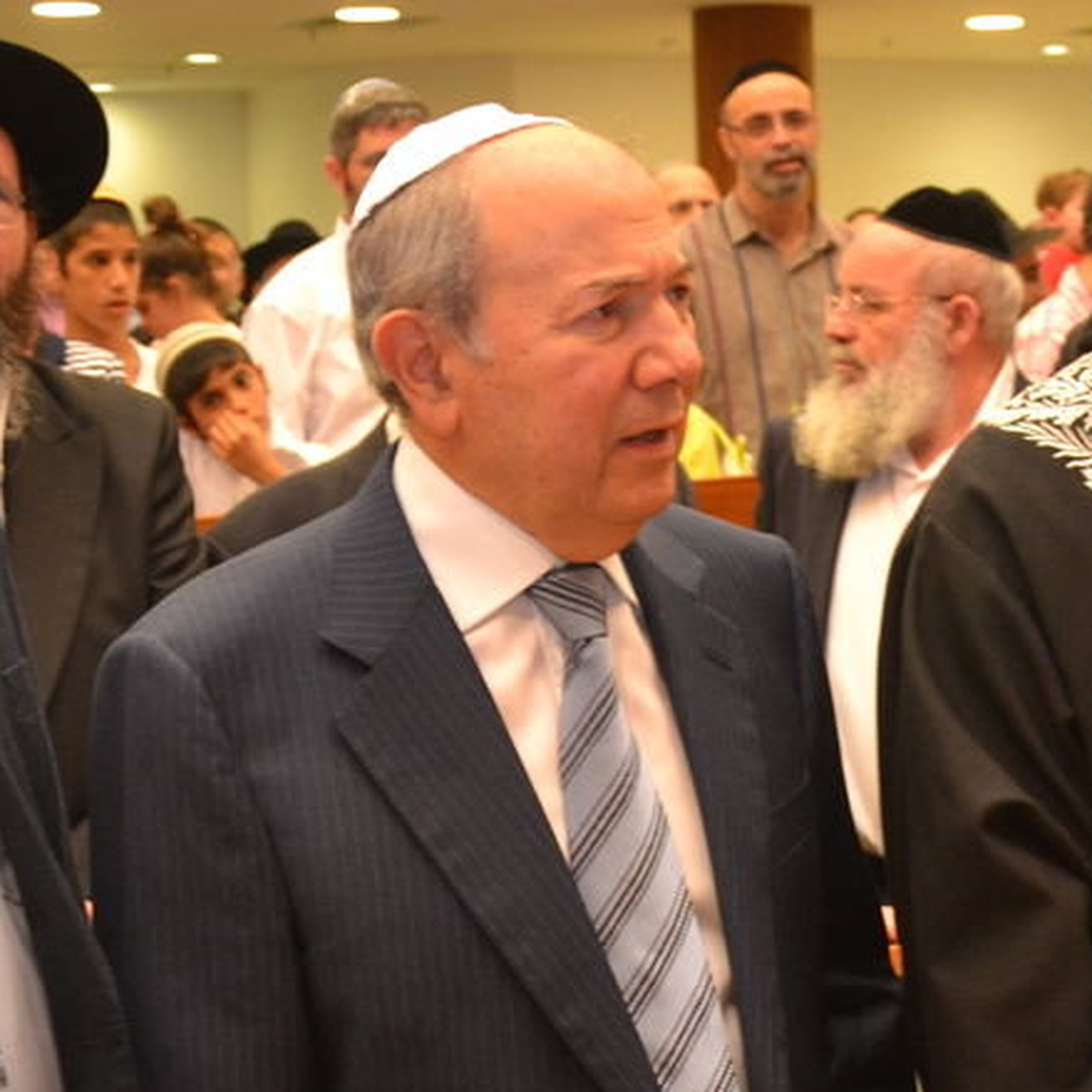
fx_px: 2605
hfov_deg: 23.3
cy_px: 515
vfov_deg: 23.7
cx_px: 901
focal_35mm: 73
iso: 900
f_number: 3.5
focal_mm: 18
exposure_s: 1/60
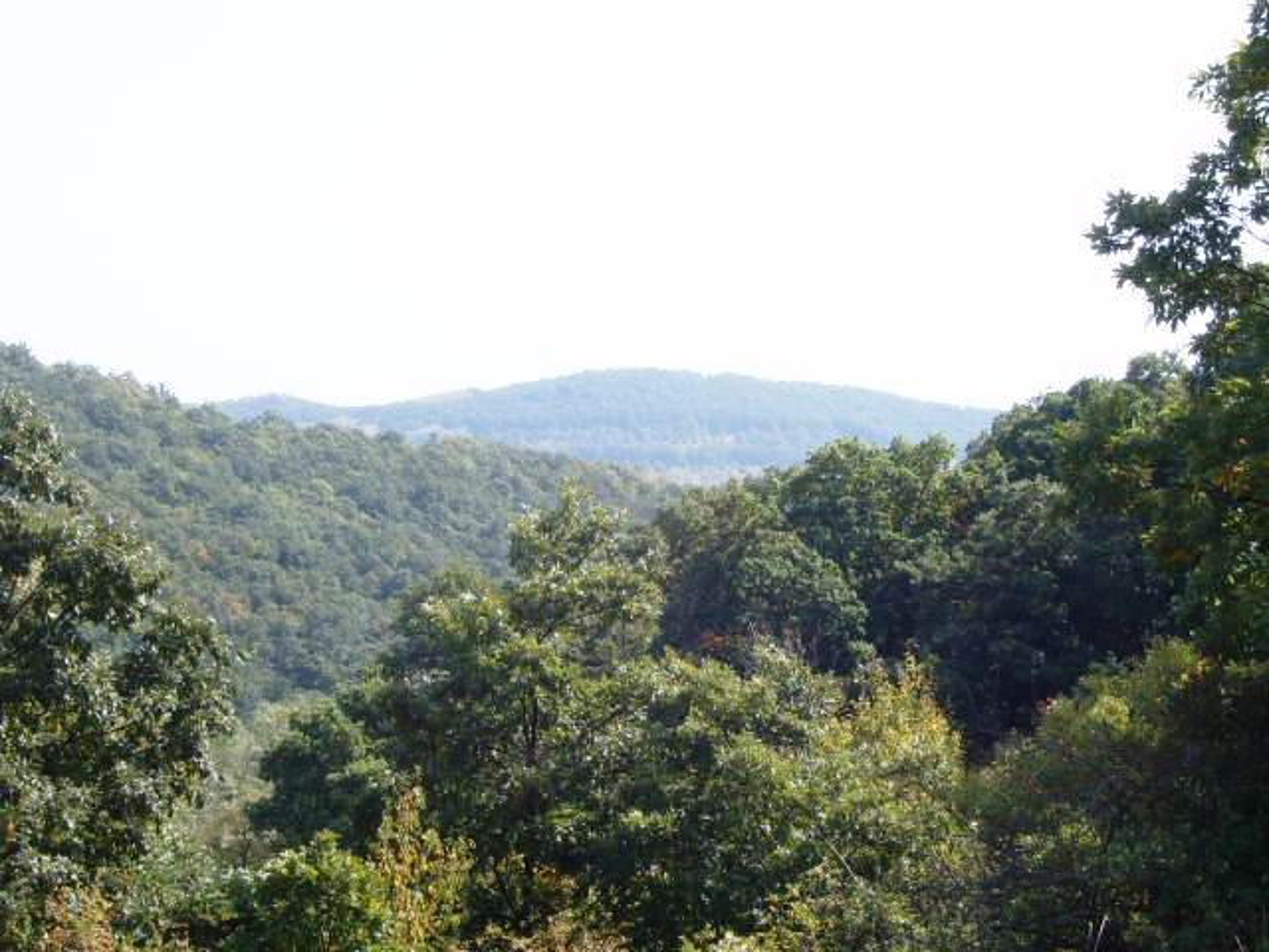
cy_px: 476
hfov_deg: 21.8
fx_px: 3299
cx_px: 634
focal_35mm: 90
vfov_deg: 16.4
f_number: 8.8
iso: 63
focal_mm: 14
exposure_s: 1/60
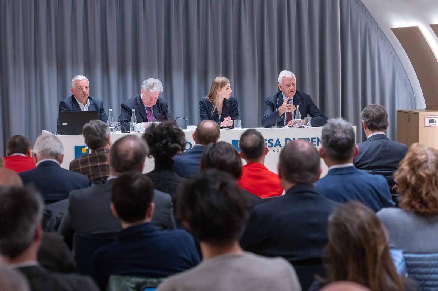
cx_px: 219
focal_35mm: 85
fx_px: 1033
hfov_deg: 23.9
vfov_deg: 16.0
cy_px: 146
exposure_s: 1/160
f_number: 4.5
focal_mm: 85
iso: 2500
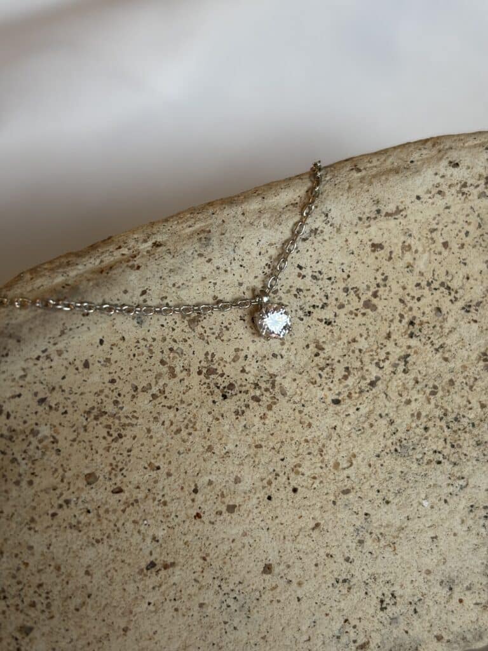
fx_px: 977
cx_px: 244
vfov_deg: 36.8
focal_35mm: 52
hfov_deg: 28.0
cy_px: 326
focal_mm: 5.96
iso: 64
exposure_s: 1/60
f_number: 1.6
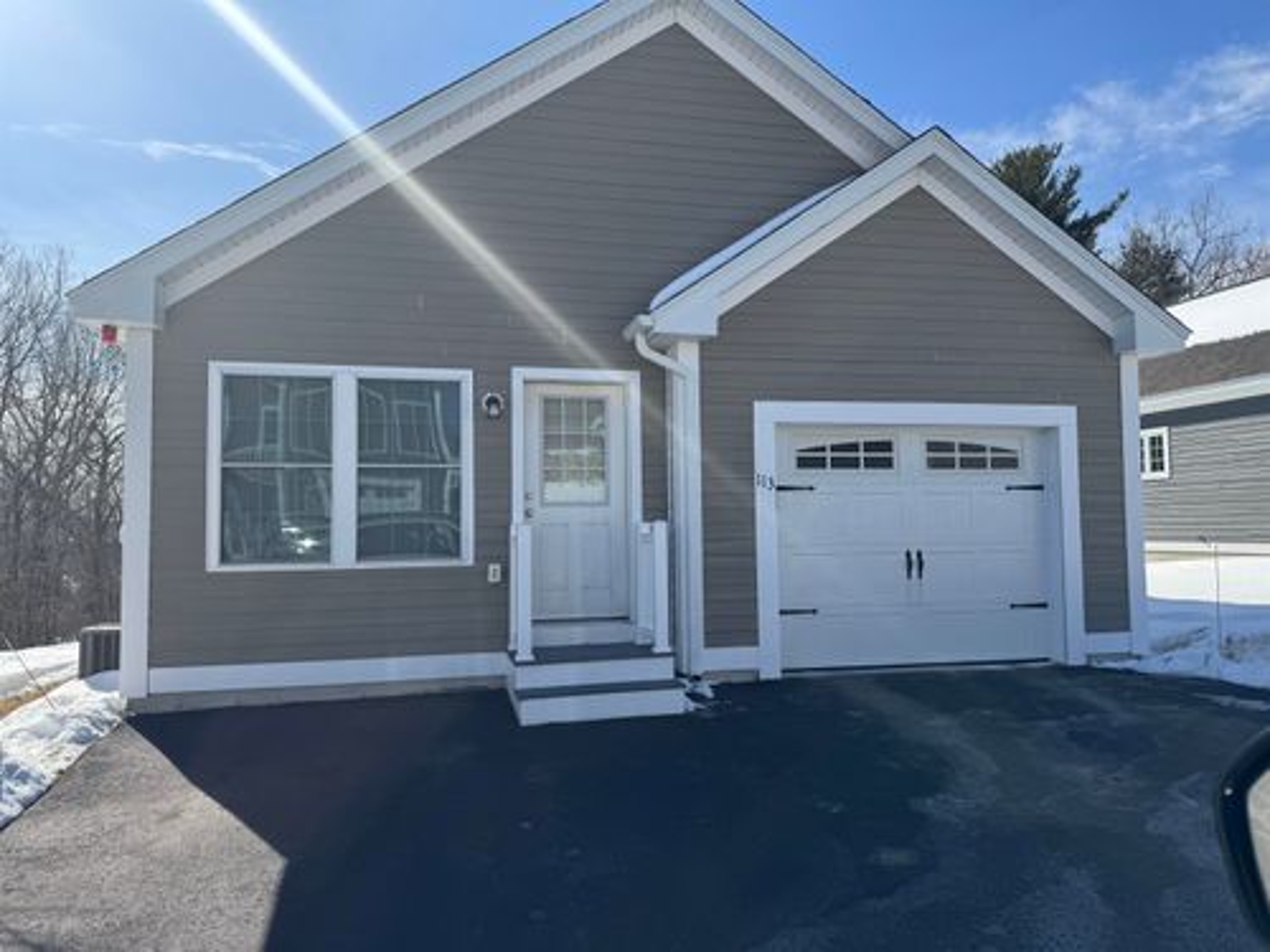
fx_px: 881
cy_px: 476
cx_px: 635
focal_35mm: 24
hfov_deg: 71.6
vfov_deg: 56.8
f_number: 1.78
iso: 80
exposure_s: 1/4950
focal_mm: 6.76
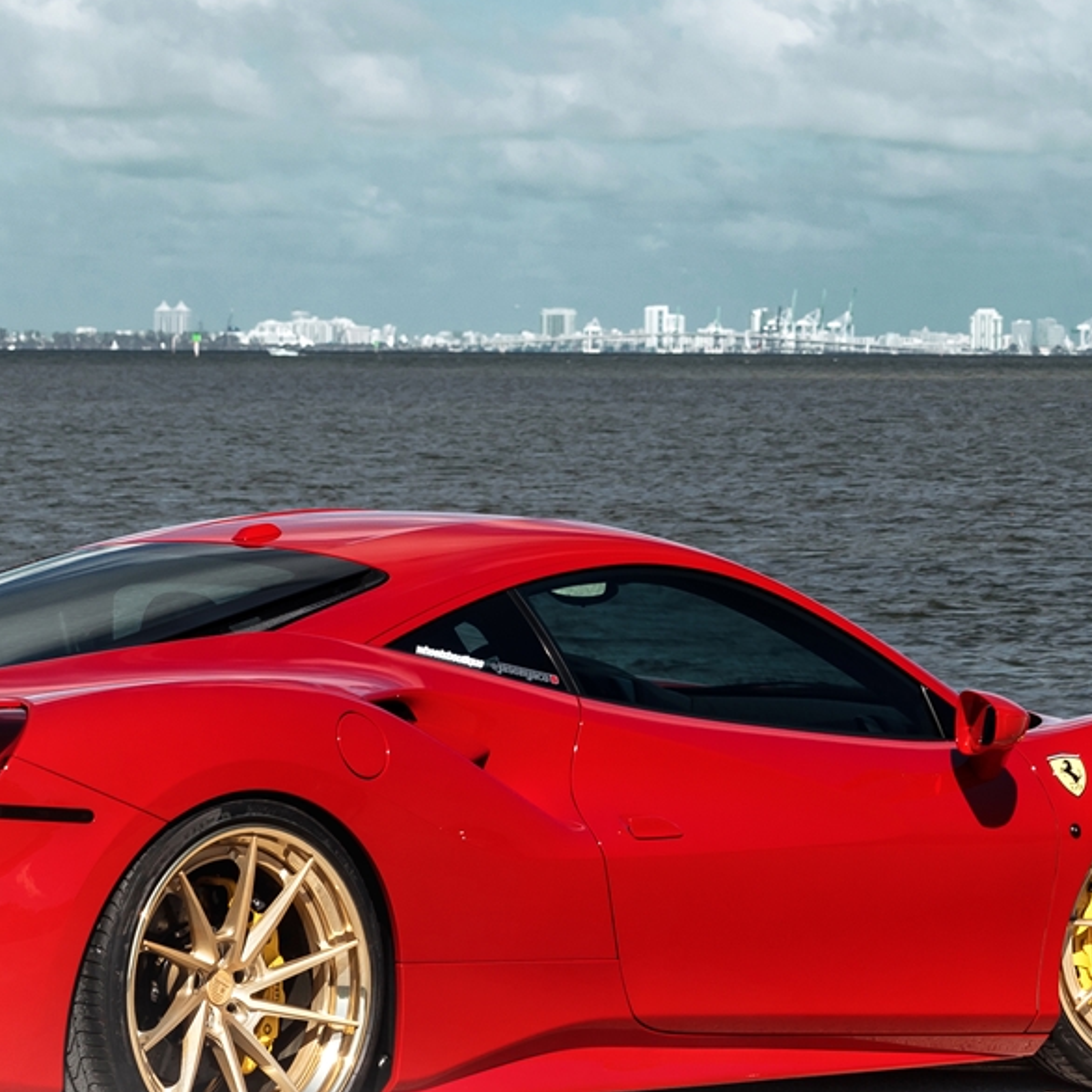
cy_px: 430
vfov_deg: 9.0
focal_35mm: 195
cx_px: 97
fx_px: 6960
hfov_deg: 8.9
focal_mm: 70
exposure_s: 1/200
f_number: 8
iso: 100
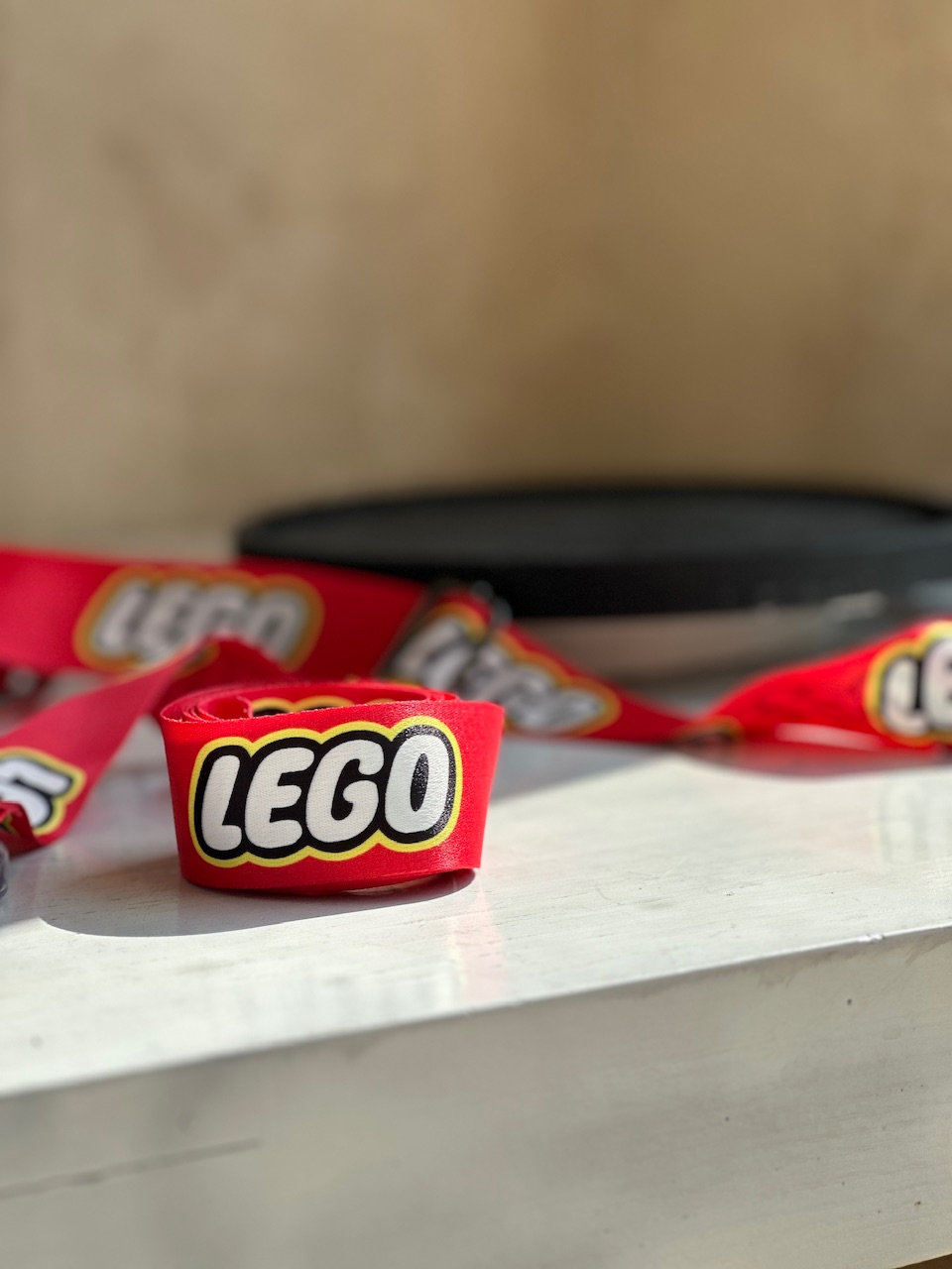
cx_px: 476
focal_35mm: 77
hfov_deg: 19.1
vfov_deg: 25.3
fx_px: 2824
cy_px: 634
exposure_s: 1/418
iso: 32
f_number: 2.8
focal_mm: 9
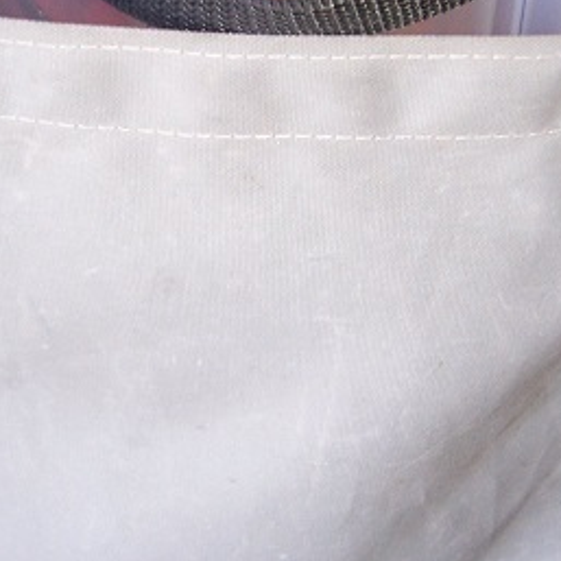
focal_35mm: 78
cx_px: 249
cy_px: 156
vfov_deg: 22.0
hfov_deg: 22.2
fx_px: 1430
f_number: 2.7
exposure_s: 1/90
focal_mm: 5.6
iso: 125
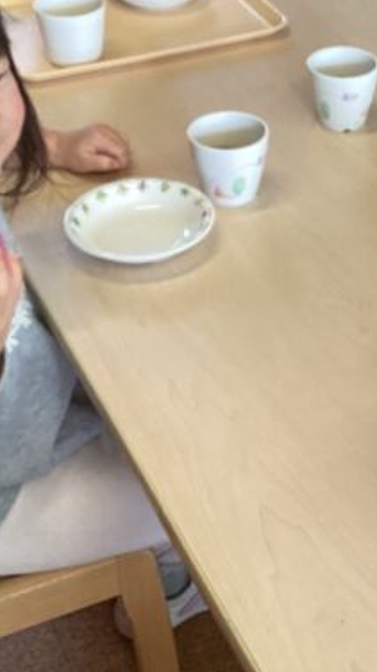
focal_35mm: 69
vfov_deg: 30.1
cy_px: 164
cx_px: 398
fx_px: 1228
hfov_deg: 17.0
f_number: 2.4
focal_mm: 3.3
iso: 80
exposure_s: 1/60
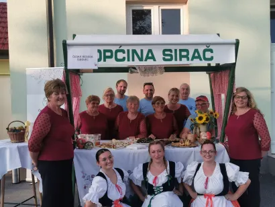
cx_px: 138
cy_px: 104
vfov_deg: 36.9
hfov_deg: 47.8
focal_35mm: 39
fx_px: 310
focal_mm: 5.56
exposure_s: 1/935
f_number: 1.6
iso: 50
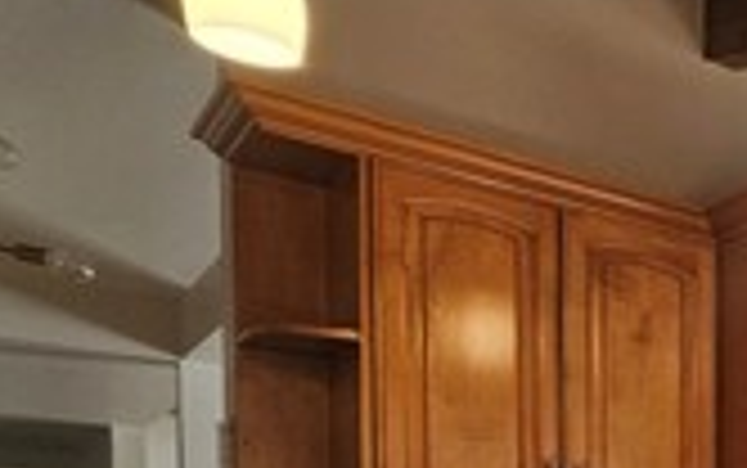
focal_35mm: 53
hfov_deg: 24.9
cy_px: 698
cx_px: 1215
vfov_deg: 20.9
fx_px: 1080
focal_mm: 2.2
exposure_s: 1/120
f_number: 2.2
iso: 64
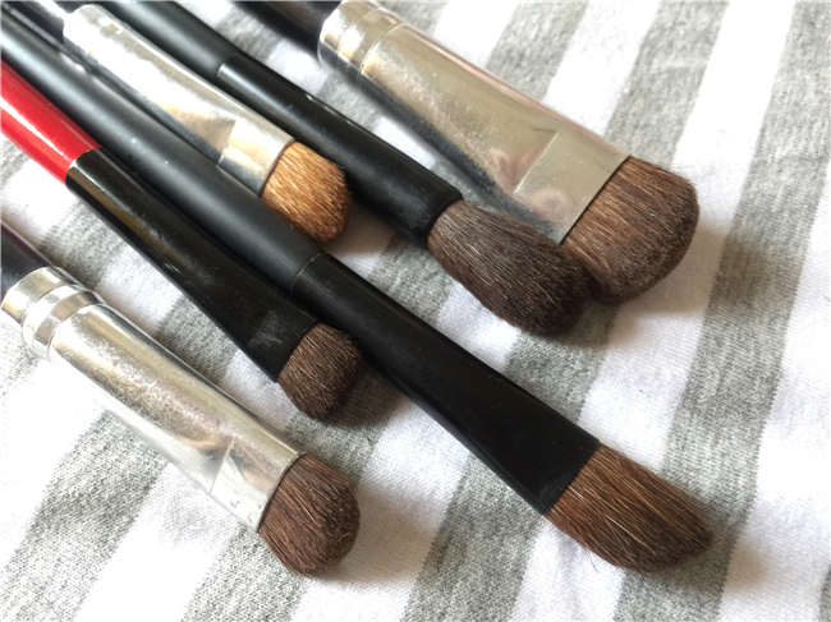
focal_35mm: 29
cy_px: 311
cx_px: 416
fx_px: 696
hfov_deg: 61.7
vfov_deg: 48.2
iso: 40
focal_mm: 4.15
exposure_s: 1/33
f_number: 2.2
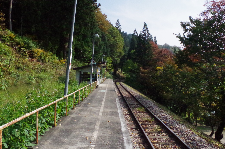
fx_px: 187
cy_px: 74
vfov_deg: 43.4
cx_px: 112
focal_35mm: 30
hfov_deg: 62.0
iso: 12800
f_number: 13
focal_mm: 20
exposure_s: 1/6000
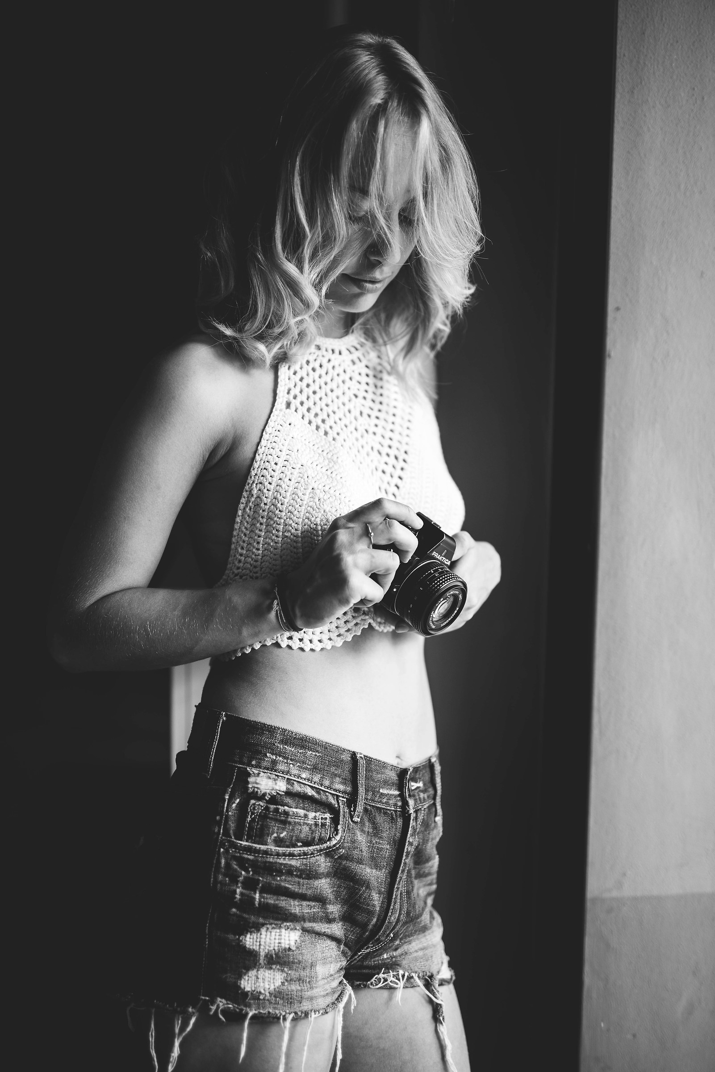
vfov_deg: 39.6
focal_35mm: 50
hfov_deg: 27.0
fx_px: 1489
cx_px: 358
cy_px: 536
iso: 200
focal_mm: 50
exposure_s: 1/200
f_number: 1.4
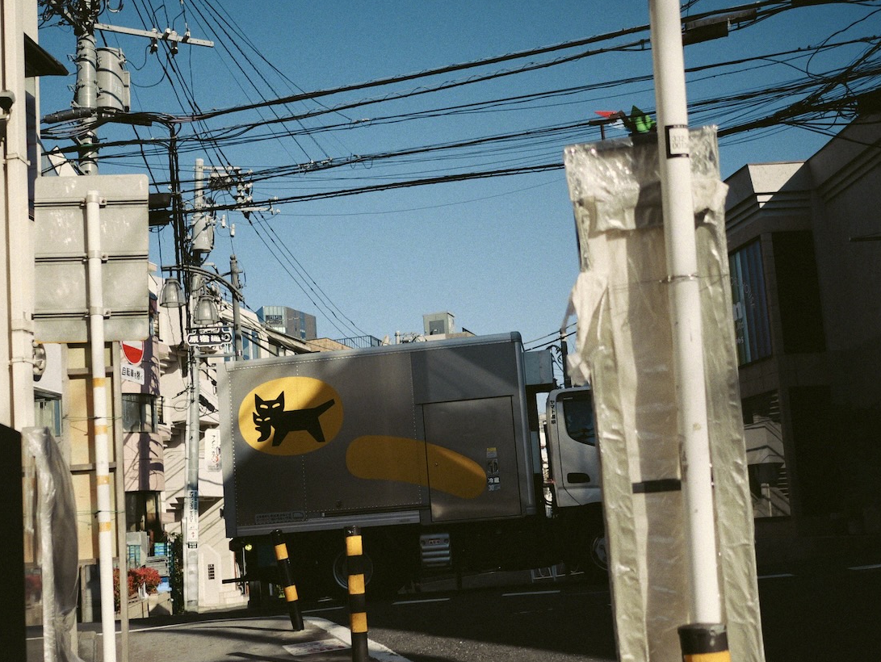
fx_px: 1121
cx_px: 371
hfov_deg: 42.8
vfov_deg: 32.8
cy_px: 404
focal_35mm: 44
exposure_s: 1/6400
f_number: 1.7
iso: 100
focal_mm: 15
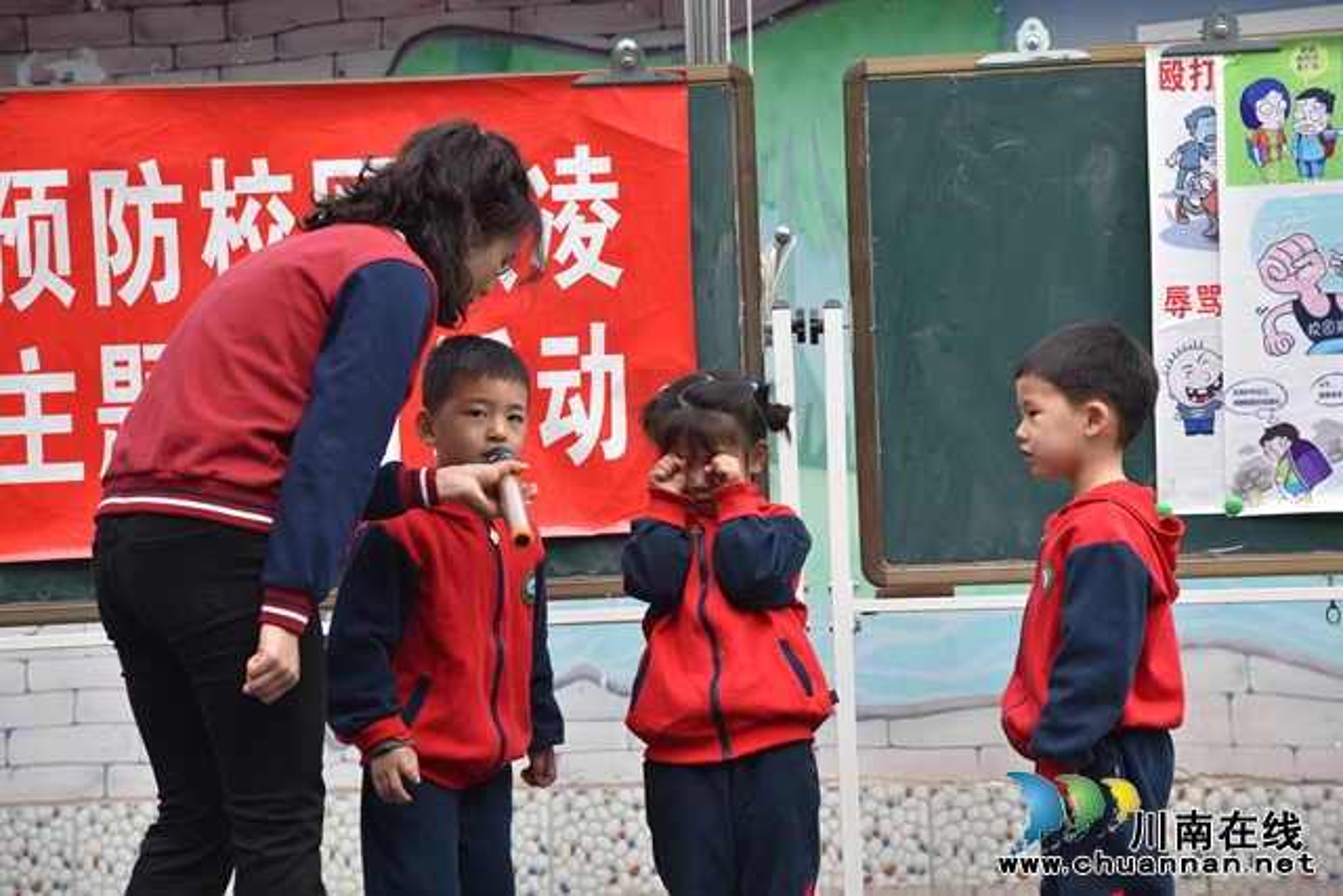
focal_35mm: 110
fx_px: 4104
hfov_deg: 18.6
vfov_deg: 12.5
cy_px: 448
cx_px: 672
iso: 400
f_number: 8
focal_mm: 110
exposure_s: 1/250
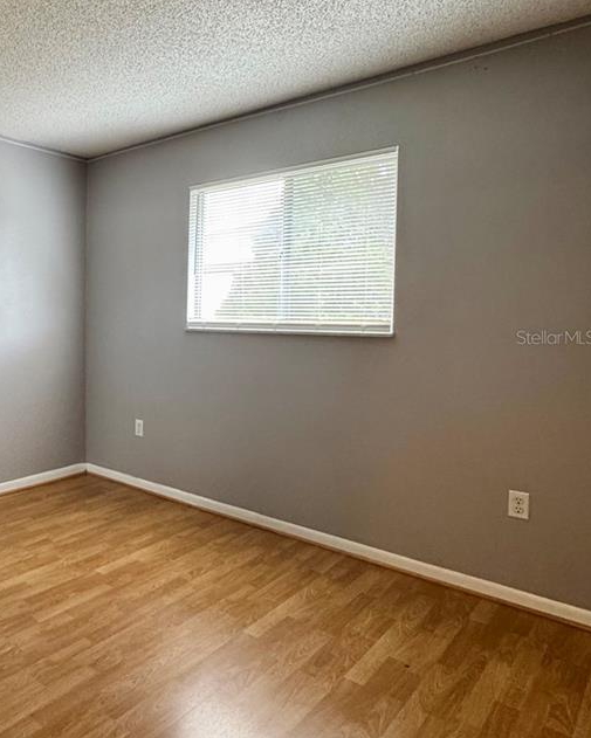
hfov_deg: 49.6
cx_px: 73
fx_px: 568
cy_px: 337
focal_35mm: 26
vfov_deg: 65.9
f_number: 2.2
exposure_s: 1/60
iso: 250
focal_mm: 2.22
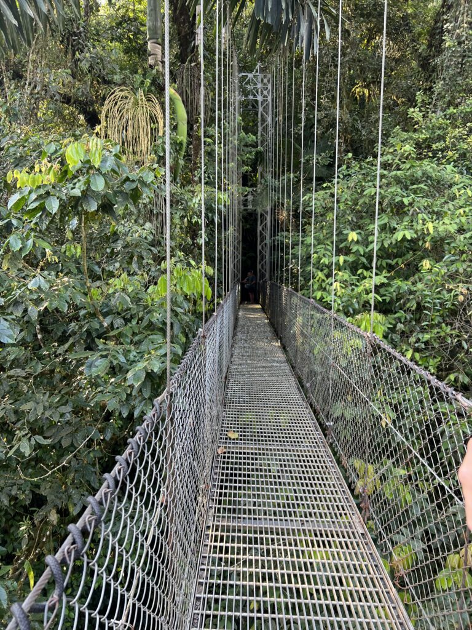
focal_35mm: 26
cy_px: 315
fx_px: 473
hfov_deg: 53.1
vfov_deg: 67.3
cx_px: 236
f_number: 1.5
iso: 40
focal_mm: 5.7
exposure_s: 1/121
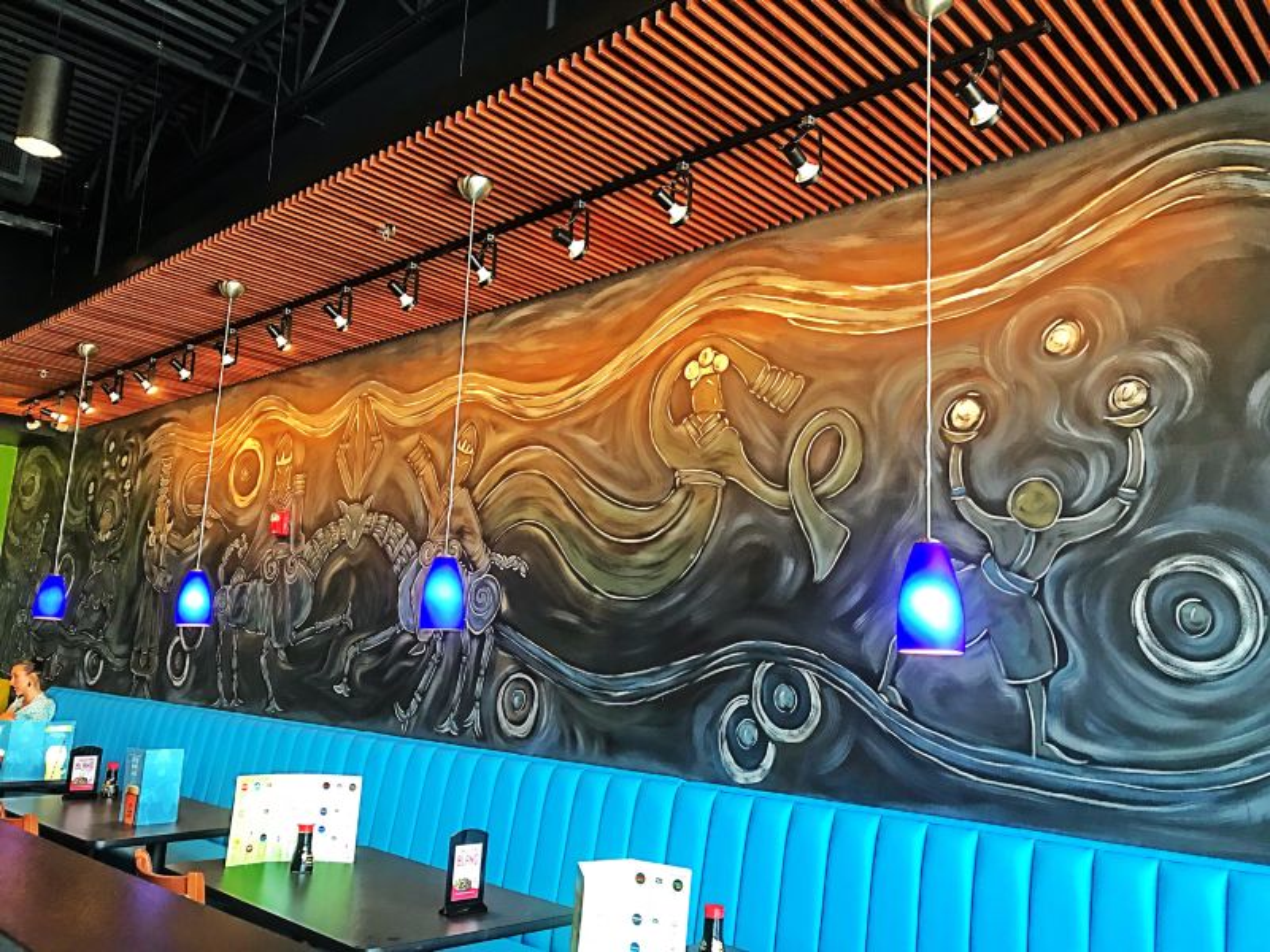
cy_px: 476
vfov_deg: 49.7
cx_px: 635
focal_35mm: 28
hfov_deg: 63.4
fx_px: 1027
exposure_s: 1/20
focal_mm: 3.99
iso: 40
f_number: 1.8
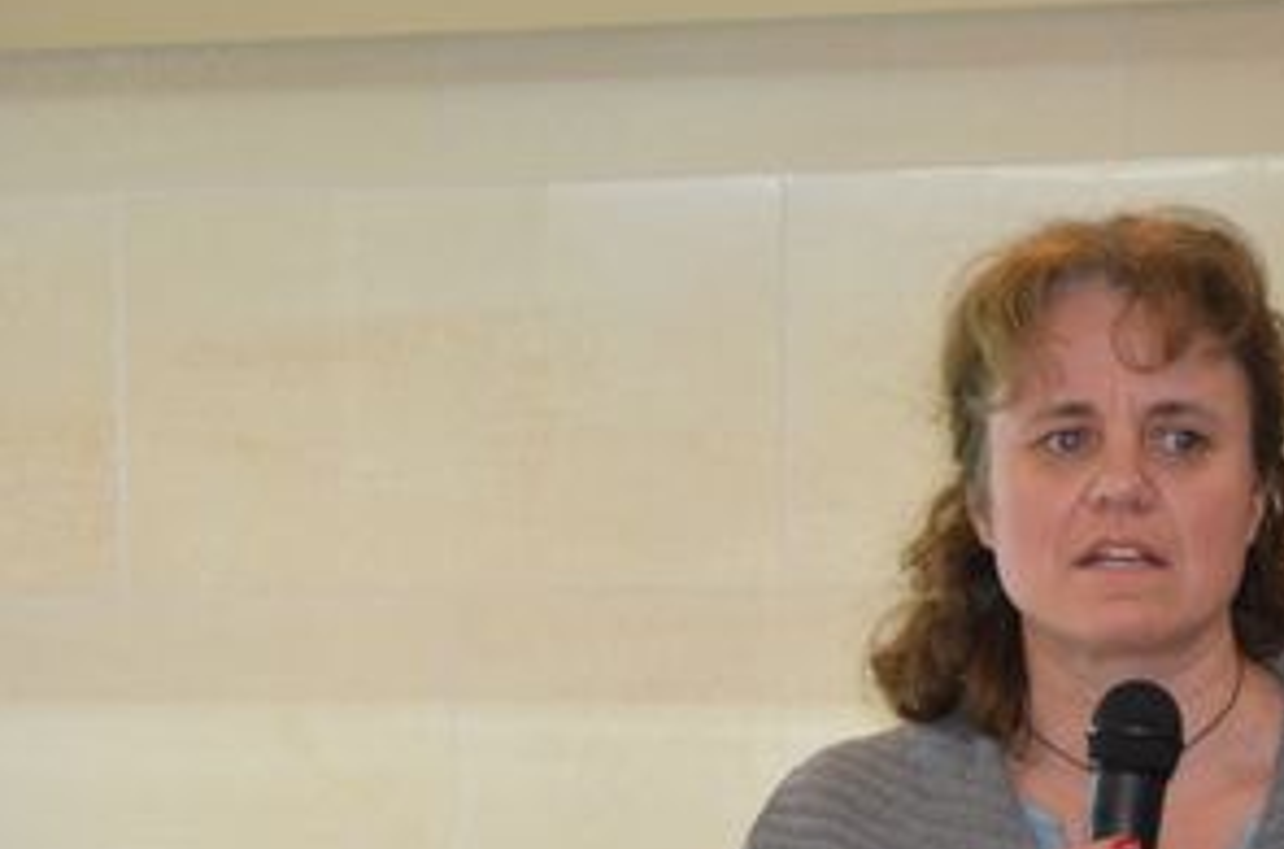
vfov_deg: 4.3
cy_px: 529
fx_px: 11383
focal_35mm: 320
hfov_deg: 6.5
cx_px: 879
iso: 2500
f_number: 6.3
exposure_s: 1/80
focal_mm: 105
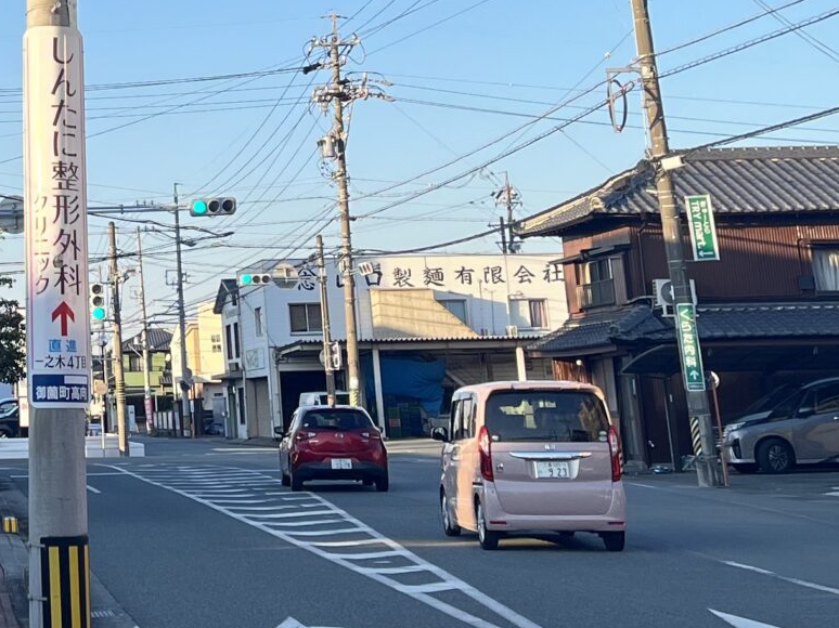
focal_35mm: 86
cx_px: -101
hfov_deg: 21.5
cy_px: -161
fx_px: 2084
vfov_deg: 16.3
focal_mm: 5.1
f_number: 1.6
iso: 50
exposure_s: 1/943
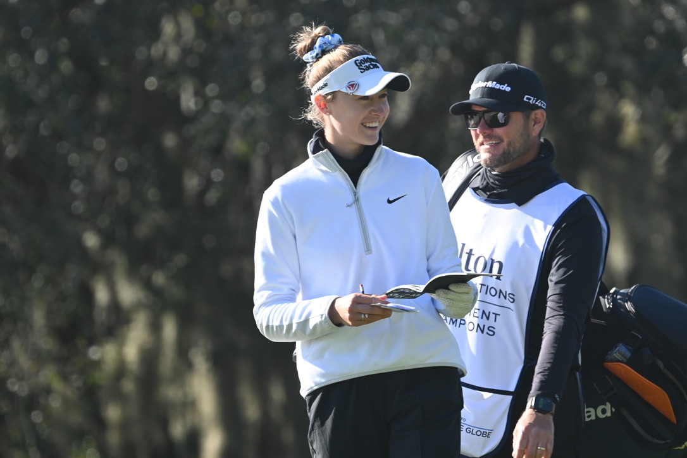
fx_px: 11449
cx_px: 344
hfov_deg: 3.4
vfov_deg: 2.3
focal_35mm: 600
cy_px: 229
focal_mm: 400
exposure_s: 1/640
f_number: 6.3
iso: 360
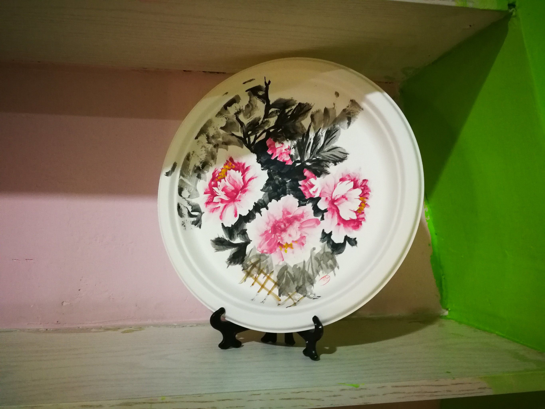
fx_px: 425
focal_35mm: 27
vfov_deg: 51.4
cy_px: 204
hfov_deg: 65.3
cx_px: 272
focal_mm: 3.95
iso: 500
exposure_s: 1/25
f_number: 2.2
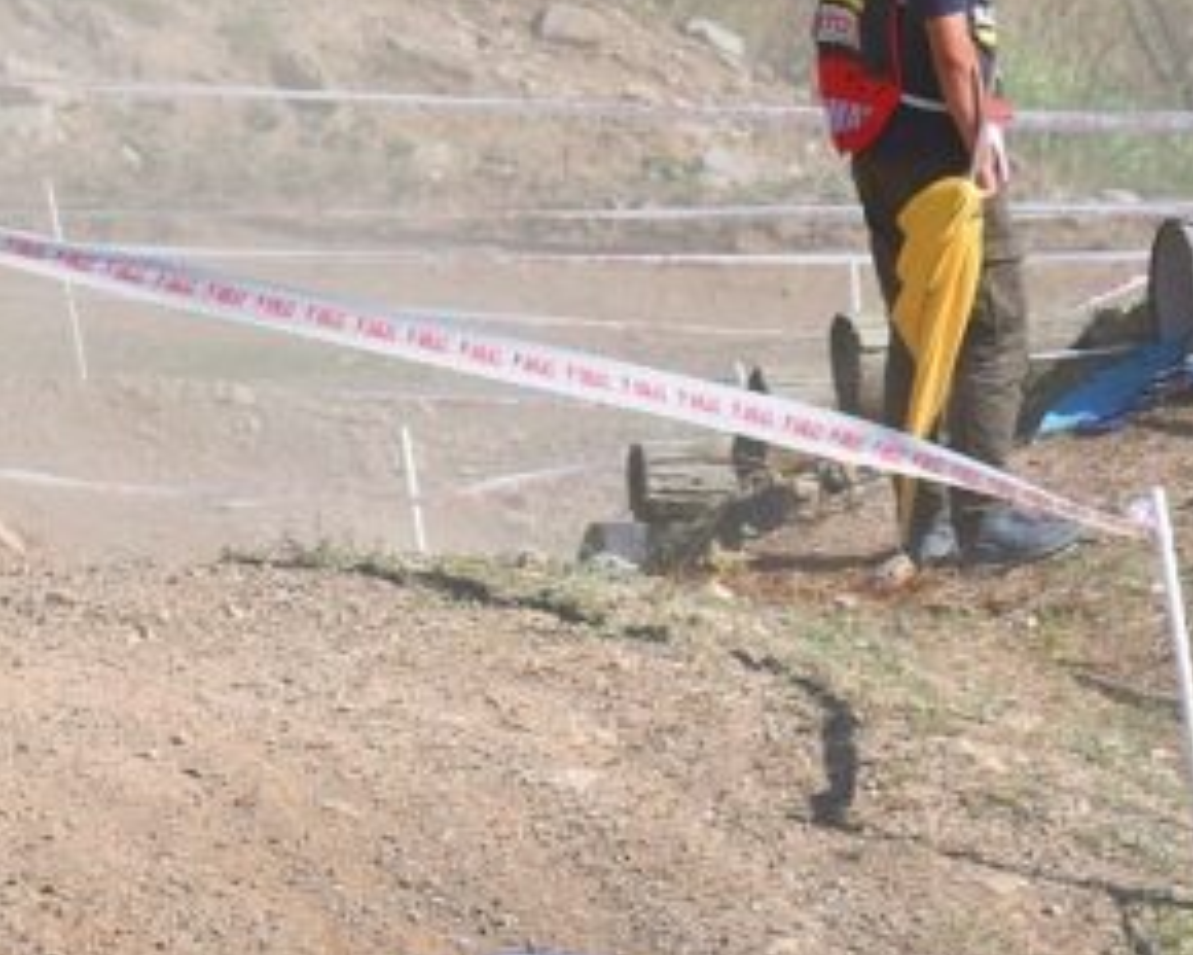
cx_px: -535
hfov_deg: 4.3
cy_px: -356
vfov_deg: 3.4
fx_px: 15818
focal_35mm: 448
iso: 100
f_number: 9
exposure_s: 1/320
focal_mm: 90
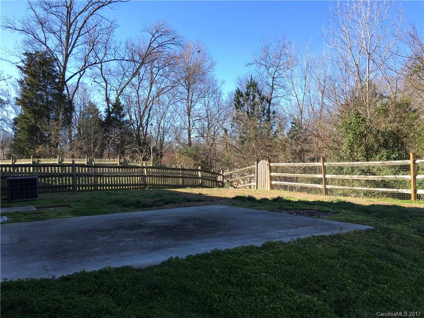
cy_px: 159
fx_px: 355
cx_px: 212
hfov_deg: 61.7
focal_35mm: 29
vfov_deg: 48.2
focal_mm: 4.15
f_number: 2.2
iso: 25
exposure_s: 1/430
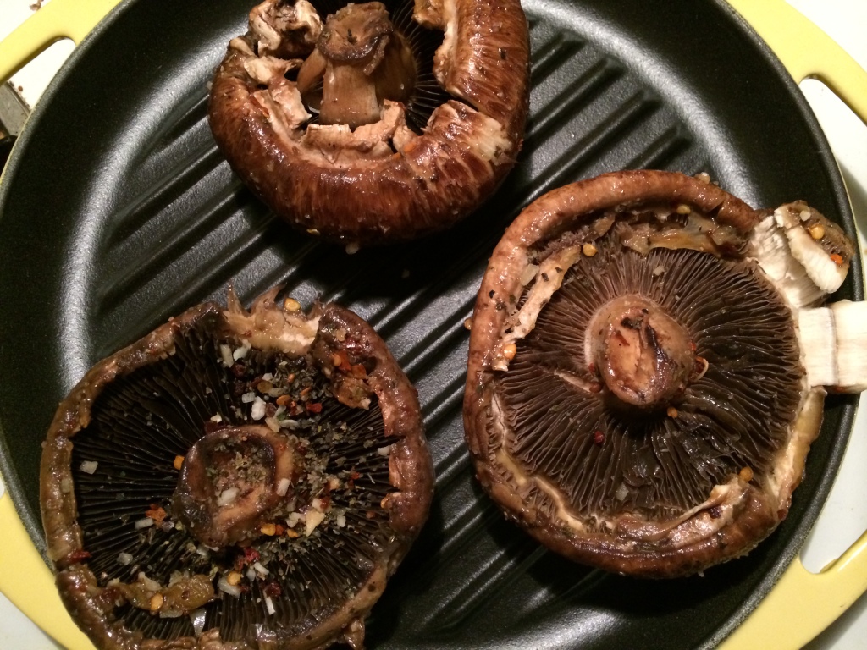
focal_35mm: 30
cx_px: 434
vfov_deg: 46.8
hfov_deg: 60.0
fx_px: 751
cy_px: 325
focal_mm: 4.12
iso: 400
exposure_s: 1/15
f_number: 2.2
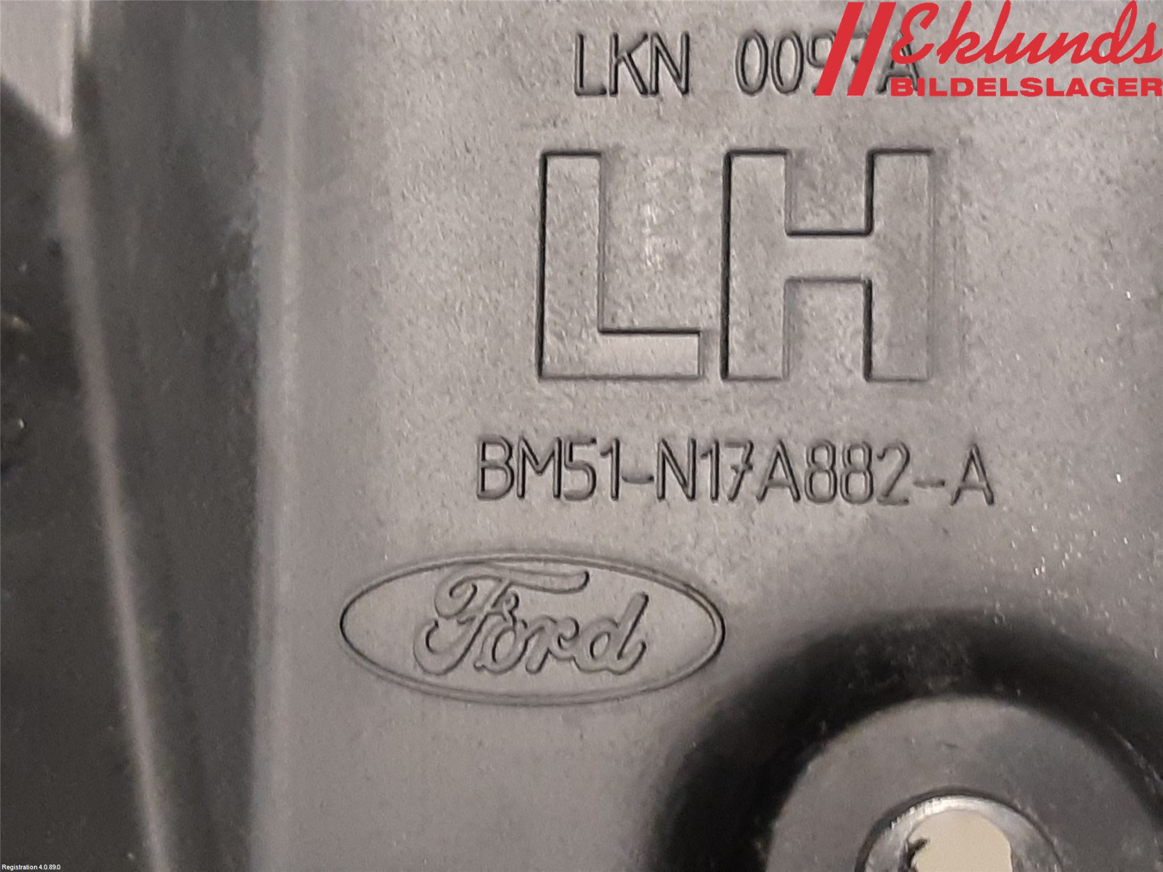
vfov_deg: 53.1
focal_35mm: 26
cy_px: 436
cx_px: 582
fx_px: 874
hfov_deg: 67.3
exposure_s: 1/33
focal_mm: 3.93
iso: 250
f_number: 1.7
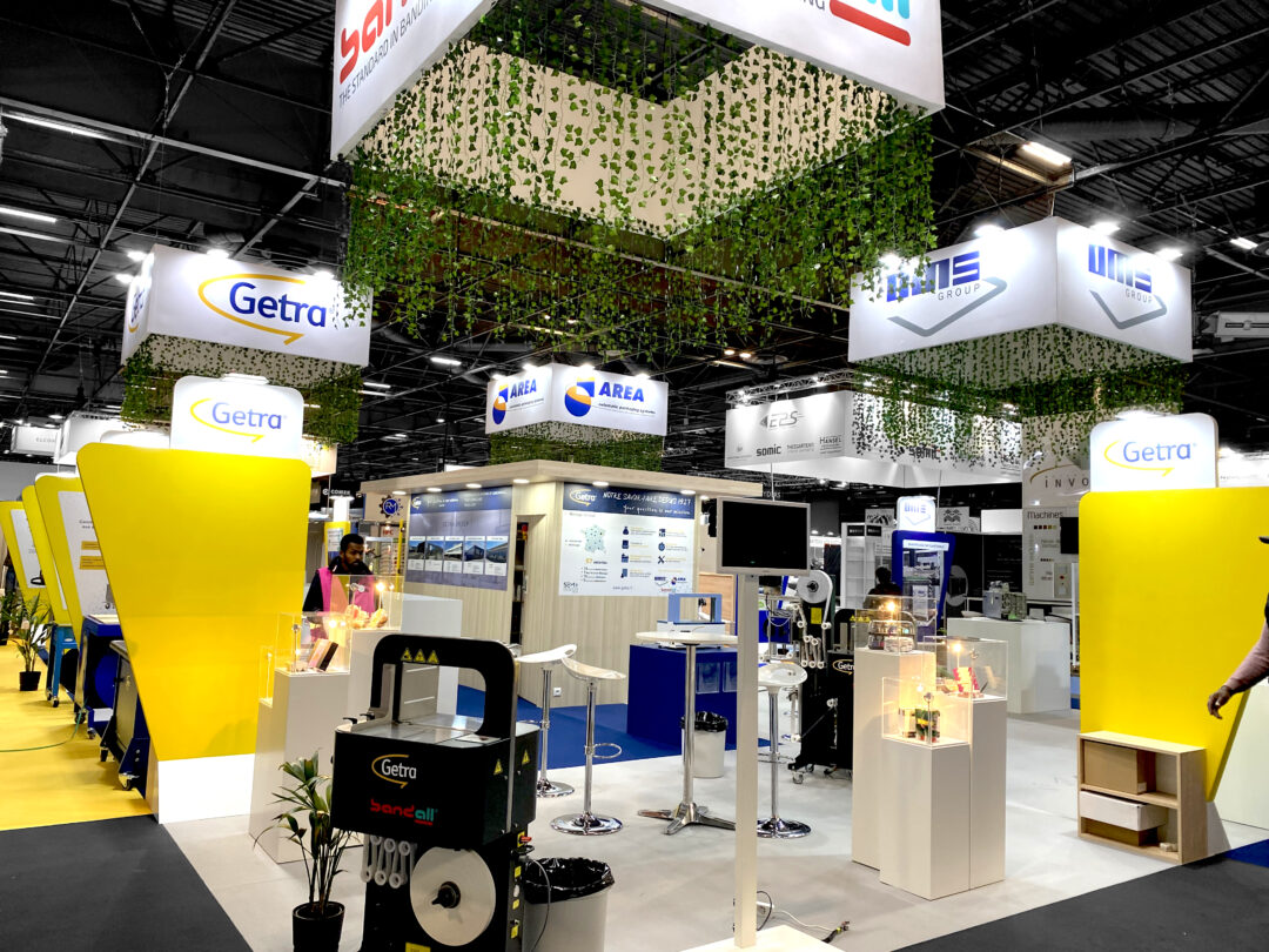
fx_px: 953
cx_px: 634
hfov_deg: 67.3
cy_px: 476
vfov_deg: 53.1
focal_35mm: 26
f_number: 1.8
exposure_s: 1/100
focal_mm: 4.25
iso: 100
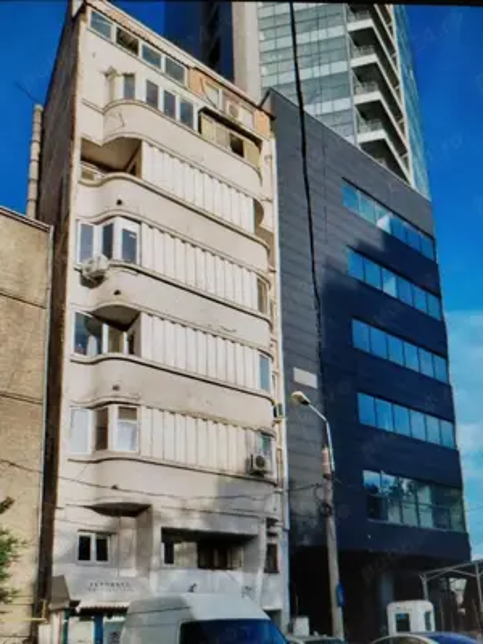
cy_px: 322
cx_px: 242
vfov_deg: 61.7
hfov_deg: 48.2
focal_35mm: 29
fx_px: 540
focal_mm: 4.75
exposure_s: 1/50
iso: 252
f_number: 1.8
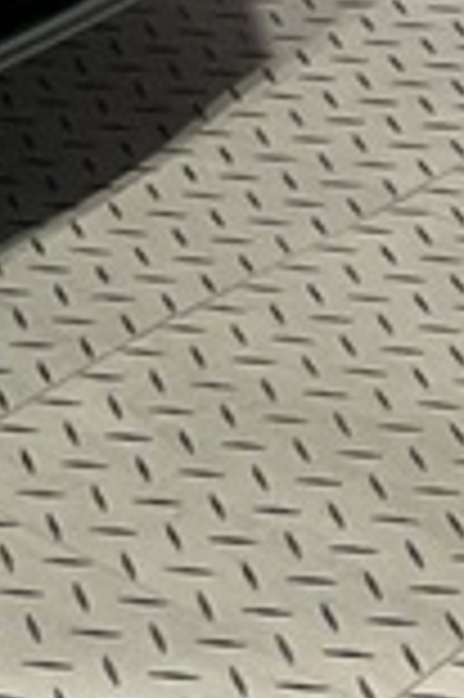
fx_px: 3623
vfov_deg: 10.2
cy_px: -671
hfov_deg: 6.1
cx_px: -1397
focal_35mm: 187
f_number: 1.8
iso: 50
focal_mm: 3
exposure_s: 1/50
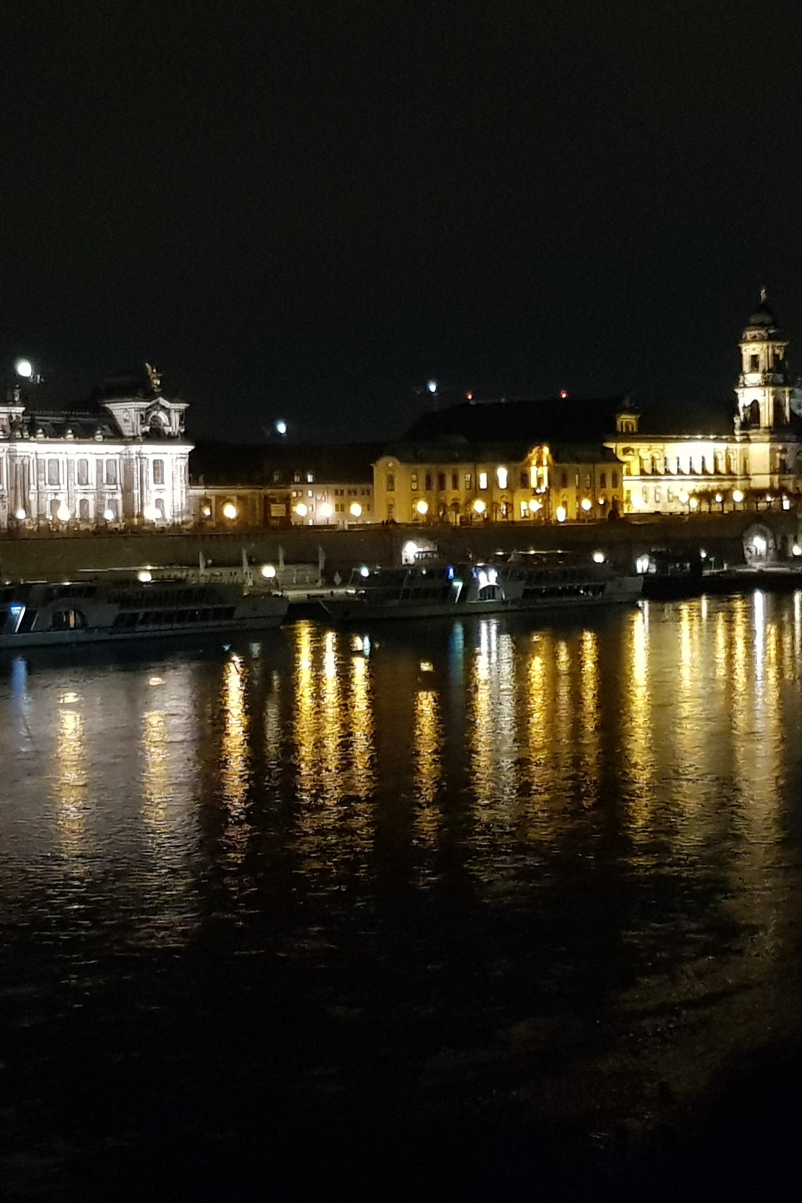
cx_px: 283
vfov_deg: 51.9
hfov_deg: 35.7
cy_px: 607
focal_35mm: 37
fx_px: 1236
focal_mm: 4.3
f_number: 1.7
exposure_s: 1/10
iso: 500
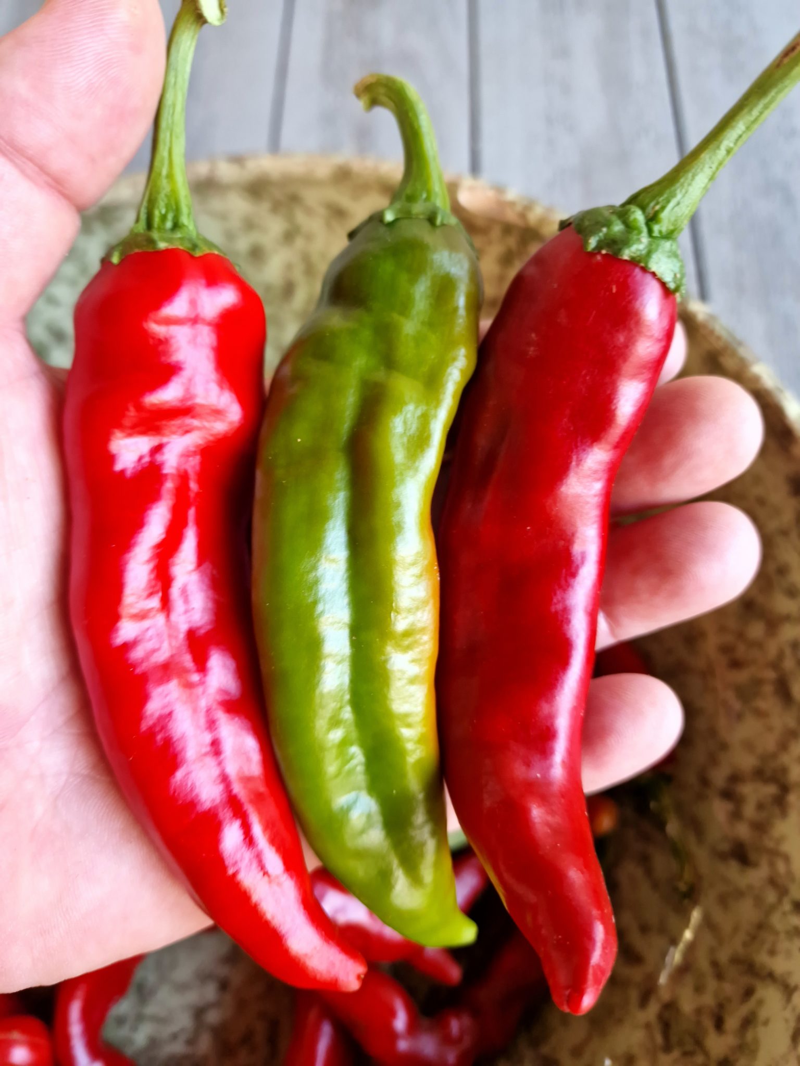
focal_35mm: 23
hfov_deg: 58.9
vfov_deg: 73.9
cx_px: 400
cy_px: 533
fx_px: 709
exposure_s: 1/60
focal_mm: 6.4
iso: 80
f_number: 1.8
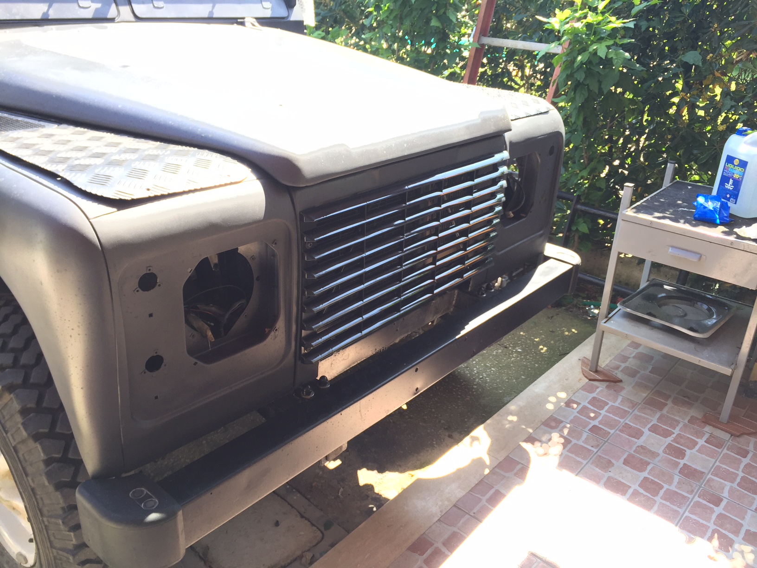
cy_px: 284
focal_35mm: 29
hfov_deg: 61.7
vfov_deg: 48.2
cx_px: 378
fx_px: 634
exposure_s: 1/100
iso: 32
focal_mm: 4.15
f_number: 2.2
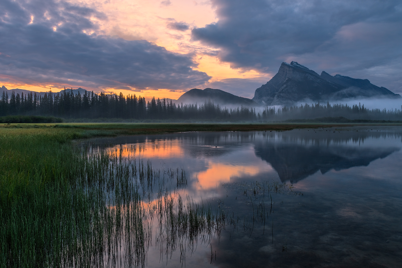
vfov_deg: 51.3
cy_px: 131
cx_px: 204
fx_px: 279
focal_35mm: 25
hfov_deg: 71.5
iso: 100
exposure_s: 1.6
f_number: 11
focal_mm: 24
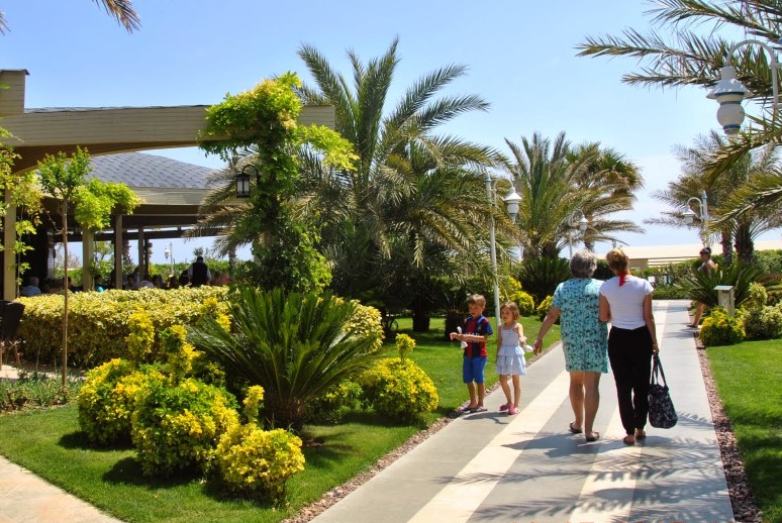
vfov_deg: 33.4
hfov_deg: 48.2
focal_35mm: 40
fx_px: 870
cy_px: 207
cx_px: 324
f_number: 8
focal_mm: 18
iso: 100
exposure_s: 1/250
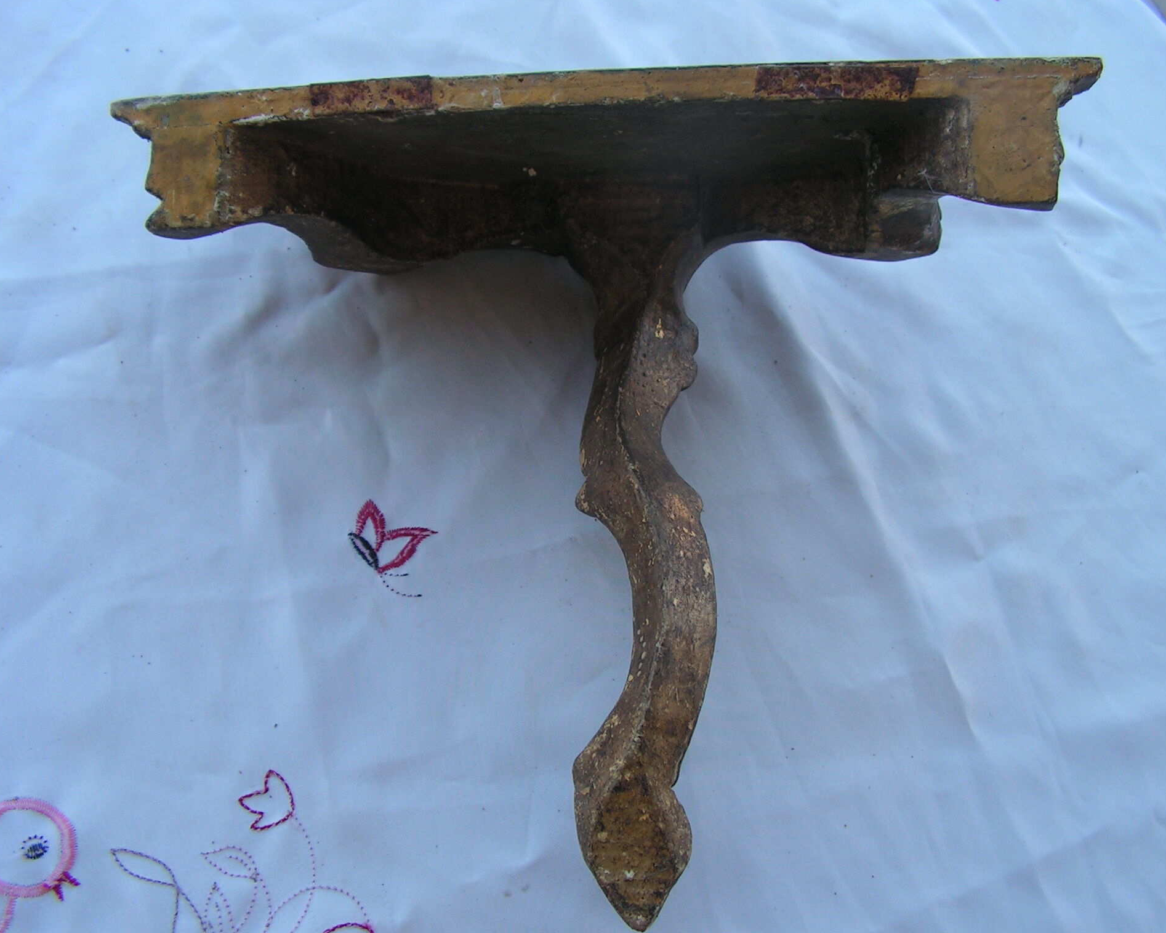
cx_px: 593
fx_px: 1311
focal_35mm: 38
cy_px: 470
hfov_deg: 47.9
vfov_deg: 39.2
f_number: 3.2
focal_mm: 6
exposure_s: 1/200
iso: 64
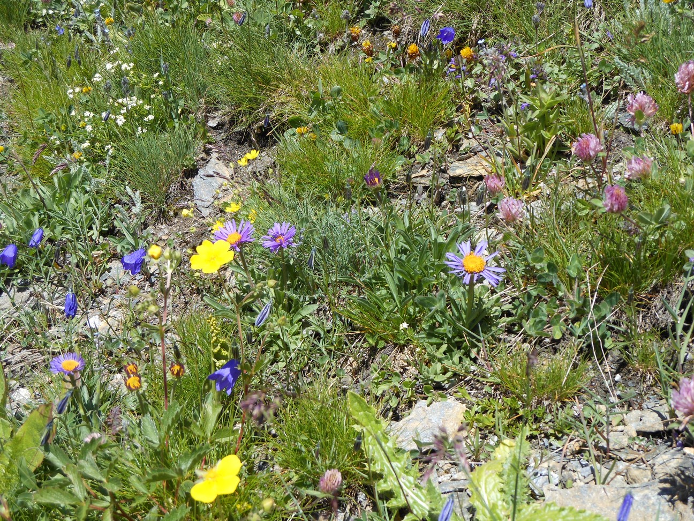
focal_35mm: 57
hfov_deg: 33.8
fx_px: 1143
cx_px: 347
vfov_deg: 25.7
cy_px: 260
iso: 80
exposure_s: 1/500
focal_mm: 10.2
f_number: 4.1
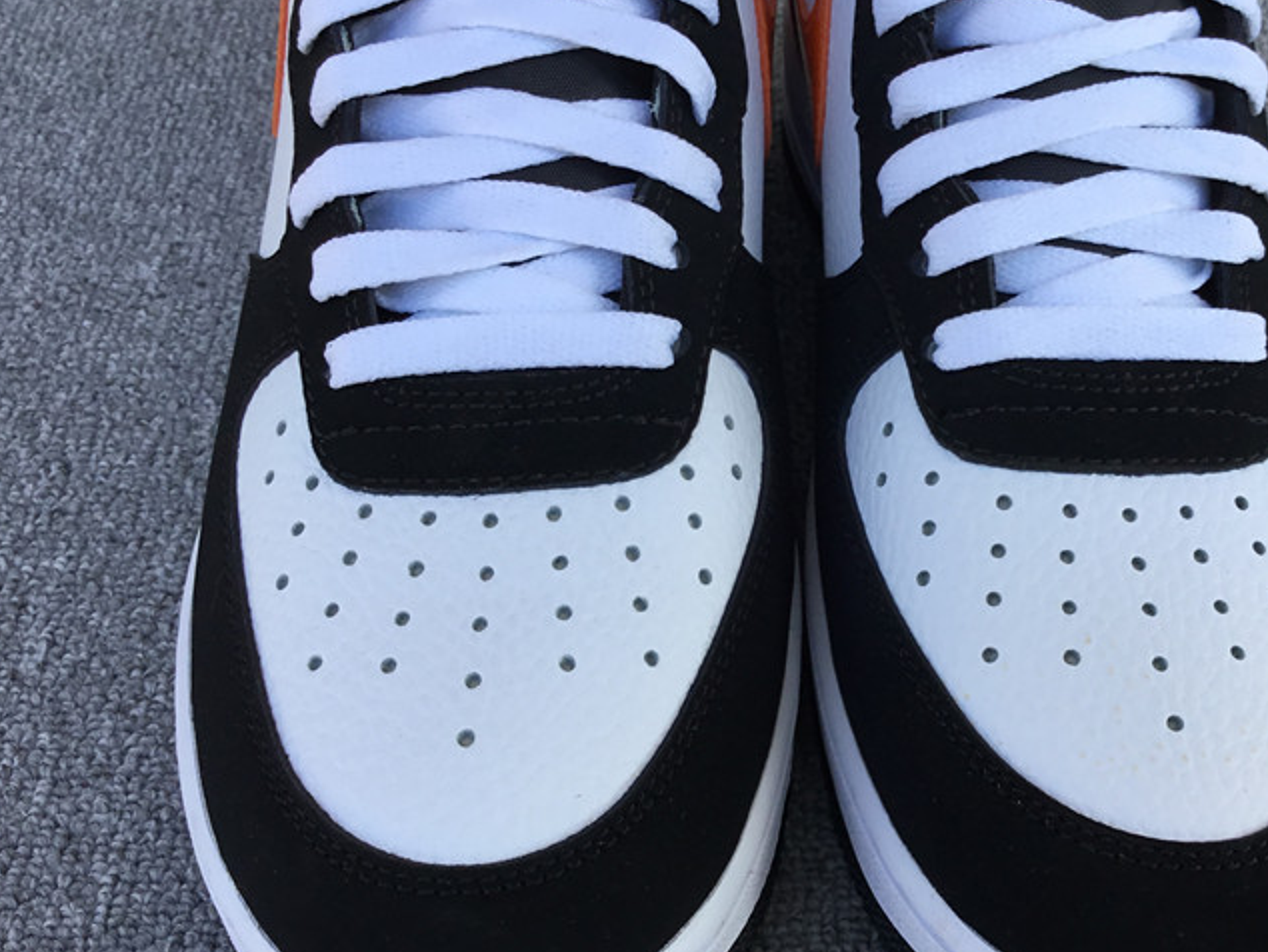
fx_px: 1612
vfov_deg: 32.9
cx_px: 822
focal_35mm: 44
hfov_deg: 42.5
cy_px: 521
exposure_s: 1/313
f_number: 2.4
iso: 25
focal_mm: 3.3
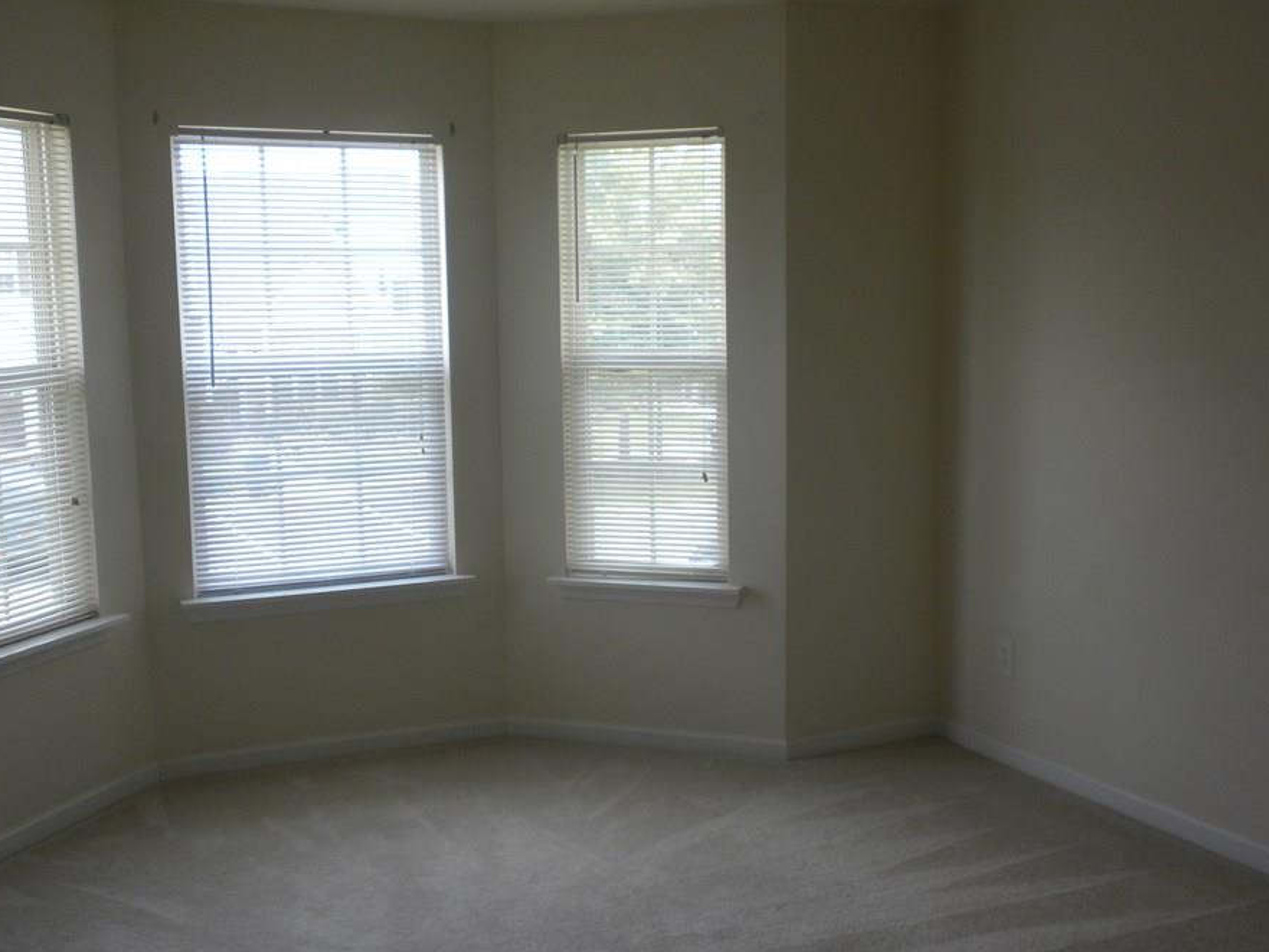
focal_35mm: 43
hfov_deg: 43.8
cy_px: 494
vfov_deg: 33.6
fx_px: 1577
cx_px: 629
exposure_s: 1/46.4
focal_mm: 6.6
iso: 73
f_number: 3.5
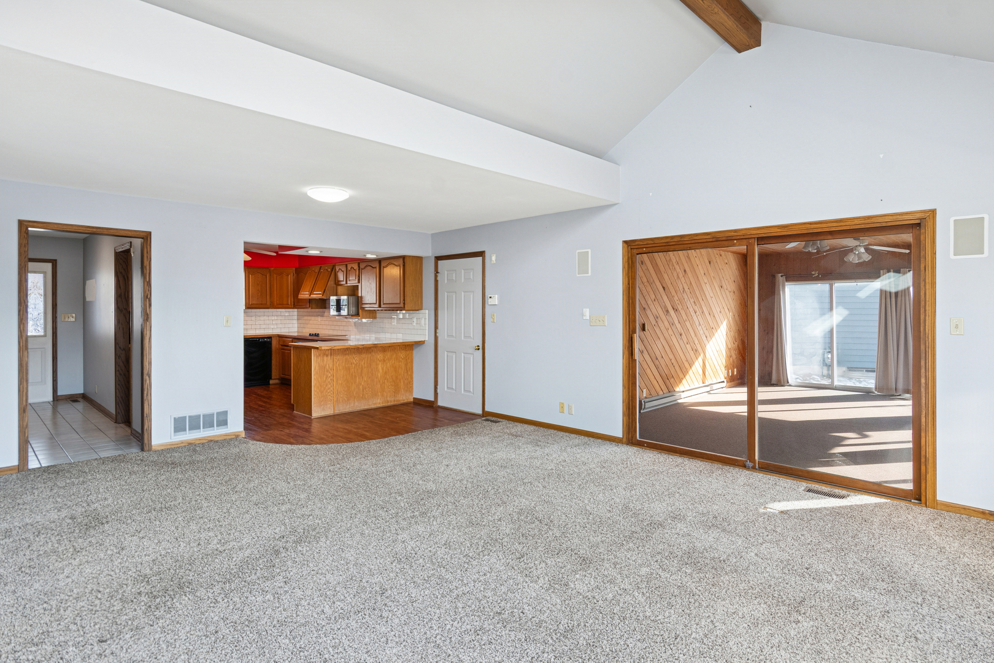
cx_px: 497
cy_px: 332
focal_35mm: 18
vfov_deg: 67.4
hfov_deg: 90.0
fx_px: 497
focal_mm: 12
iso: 320
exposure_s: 1/25
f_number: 8
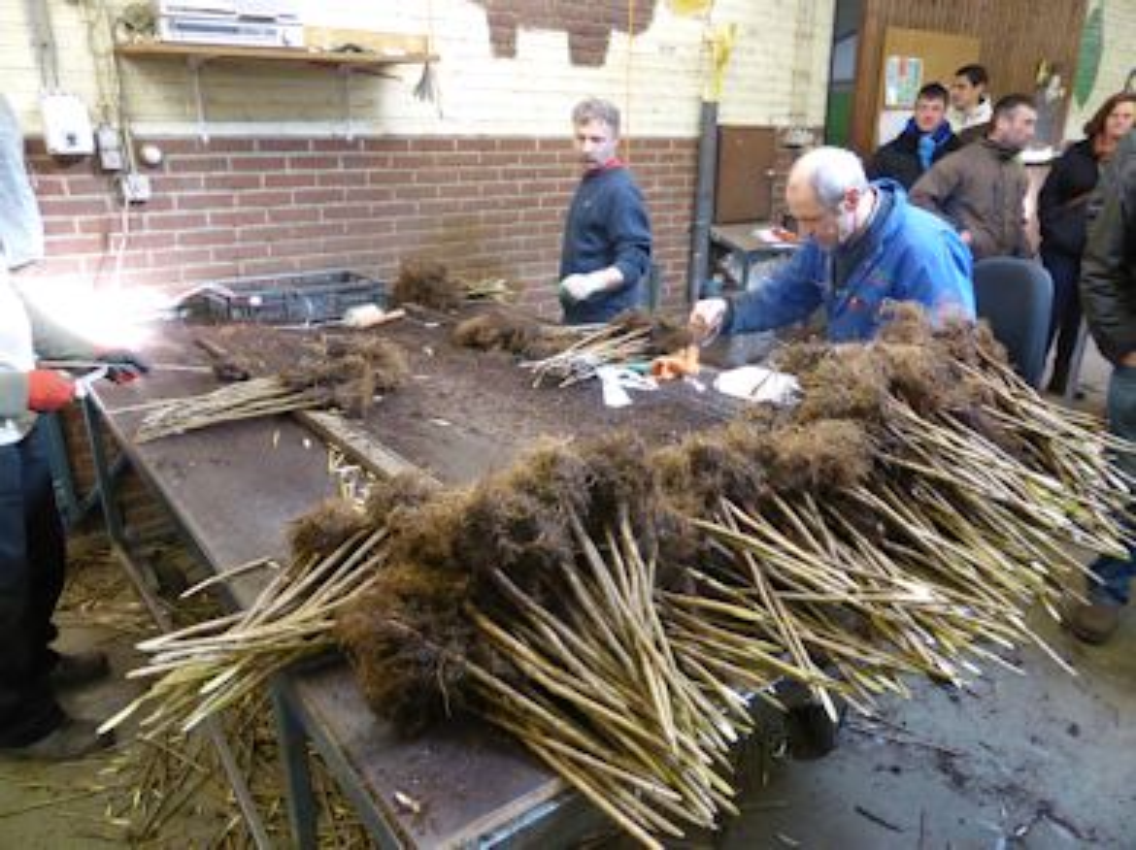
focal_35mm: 24
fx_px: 787
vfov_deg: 56.8
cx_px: 568
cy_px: 425
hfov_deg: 71.6
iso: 800
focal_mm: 4.3
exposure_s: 1/40
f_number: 3.3
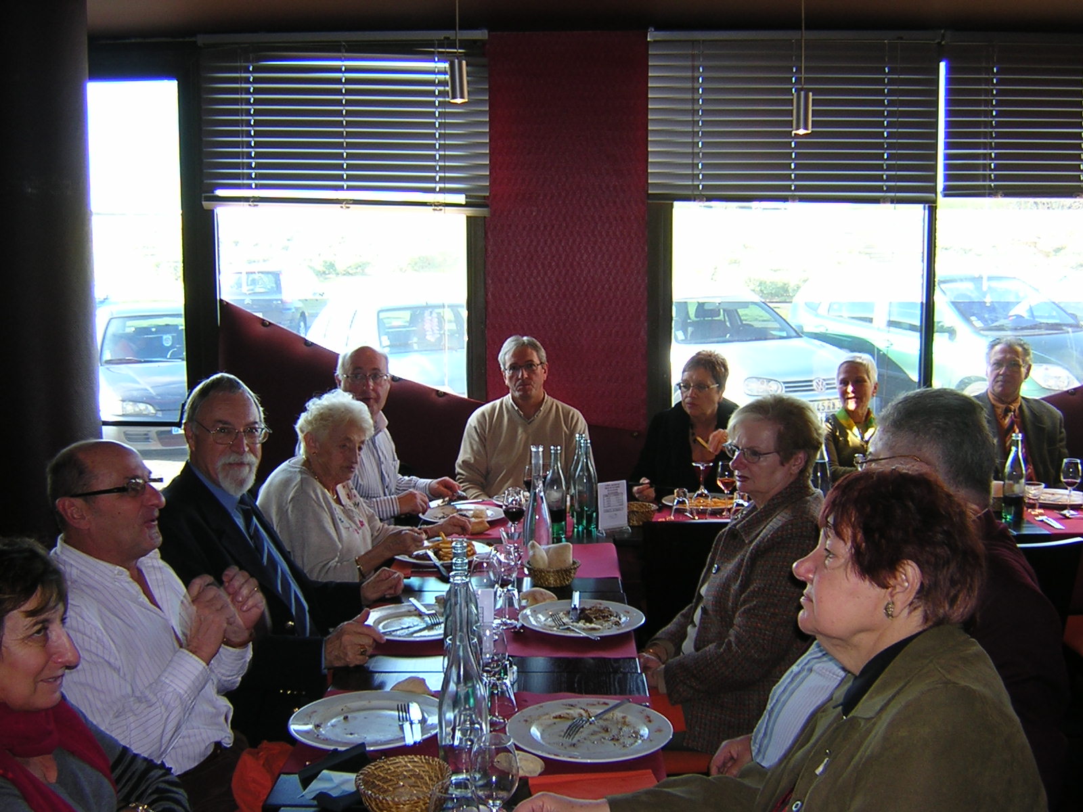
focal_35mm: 36
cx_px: 542
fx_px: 1126
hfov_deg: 51.4
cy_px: 406
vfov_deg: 39.7
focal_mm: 4.7
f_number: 2.6
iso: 100
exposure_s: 1/30
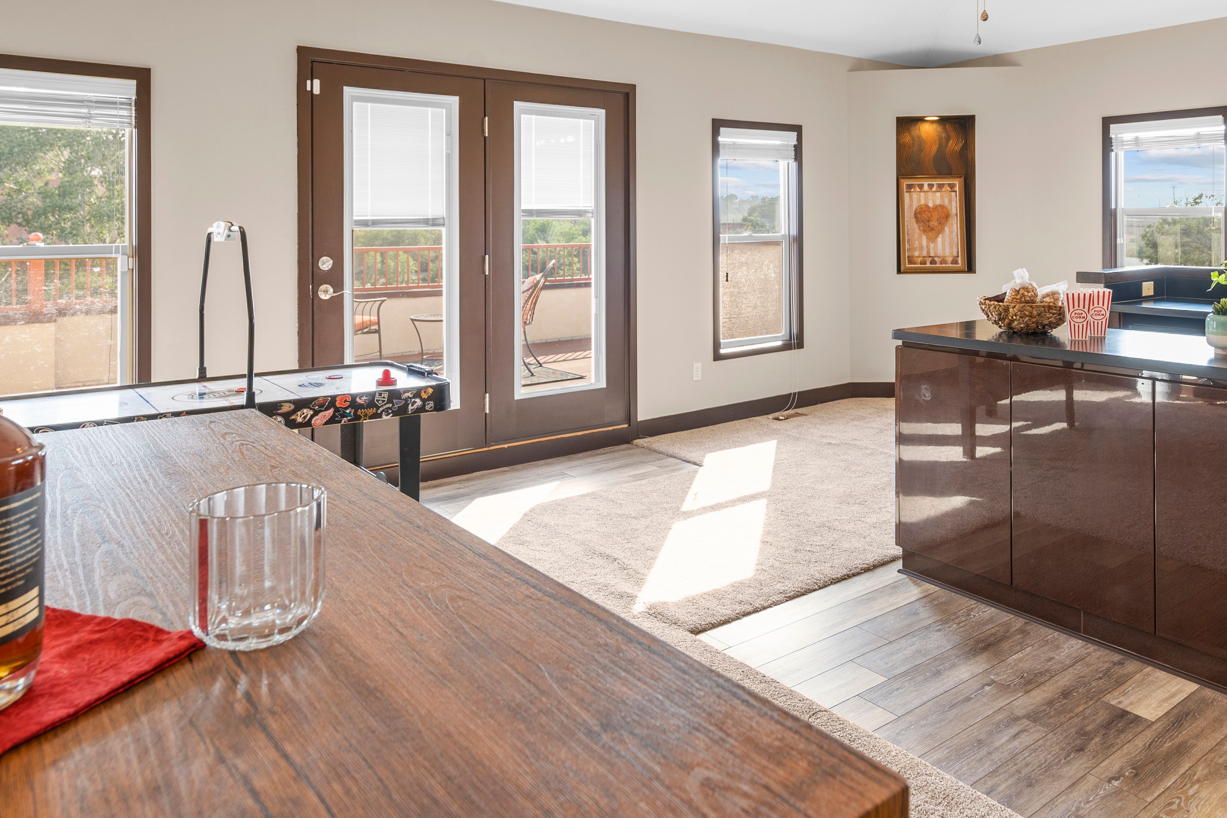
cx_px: 703
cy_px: 223
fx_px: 852
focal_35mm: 25
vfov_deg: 49.6
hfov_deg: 71.1
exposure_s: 1/5
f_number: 8
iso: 100
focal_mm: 16
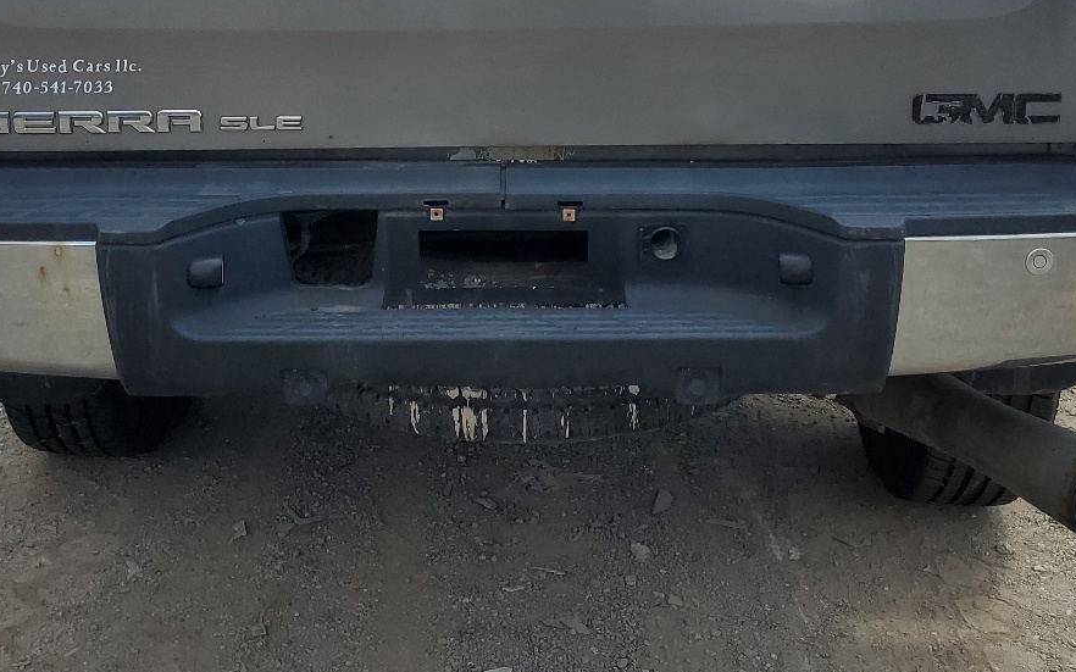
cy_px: 17
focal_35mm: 50
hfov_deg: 40.3
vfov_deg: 24.7
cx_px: 554
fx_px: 1466
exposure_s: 1/3333
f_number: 1.5
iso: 50
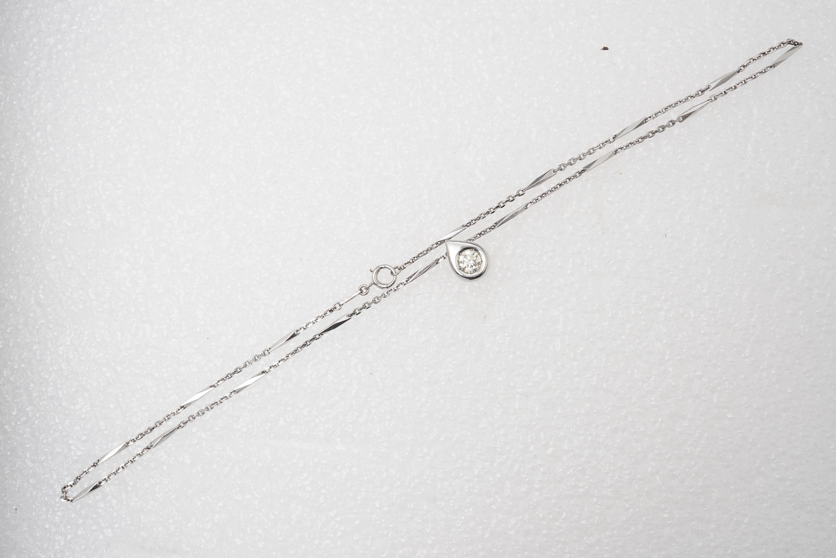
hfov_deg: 43.6
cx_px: 418
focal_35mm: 45
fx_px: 1045
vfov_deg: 29.9
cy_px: 279
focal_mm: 30
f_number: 18
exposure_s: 1/125
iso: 400
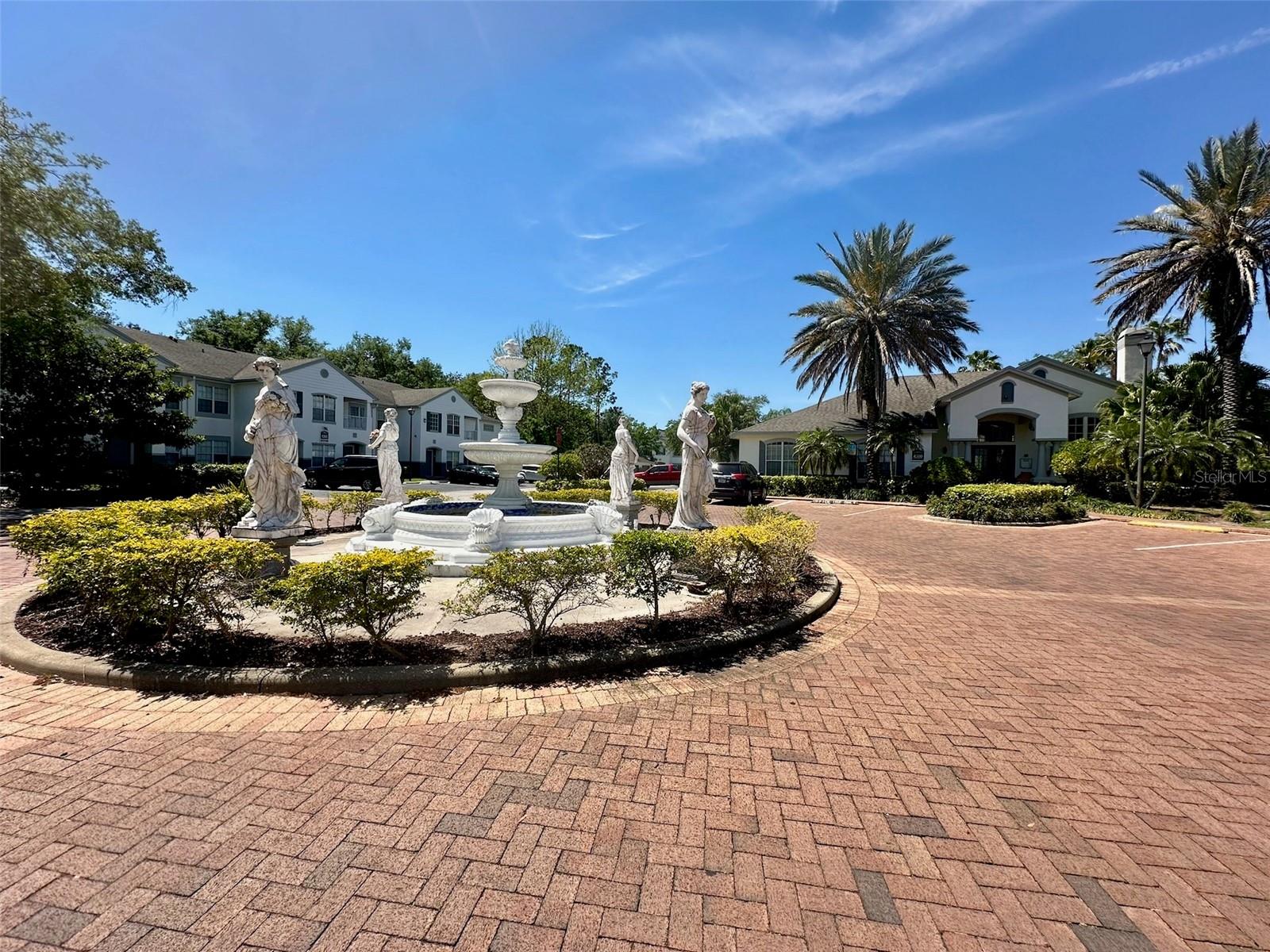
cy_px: 476
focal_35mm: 14
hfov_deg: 102.1
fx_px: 514
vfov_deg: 85.7
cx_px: 635
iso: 50
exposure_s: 1/1984
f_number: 2.2
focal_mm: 2.22
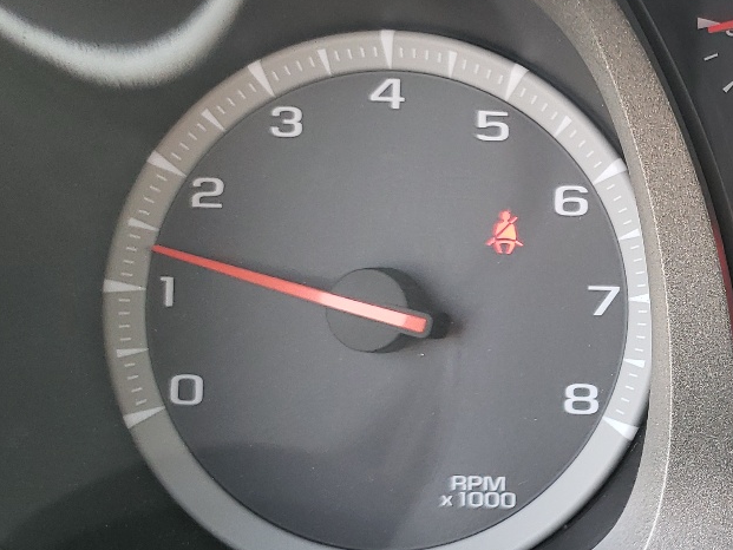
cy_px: 313
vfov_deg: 21.9
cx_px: 915
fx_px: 1419
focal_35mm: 67
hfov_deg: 25.5
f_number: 1.5
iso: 85
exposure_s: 1/120
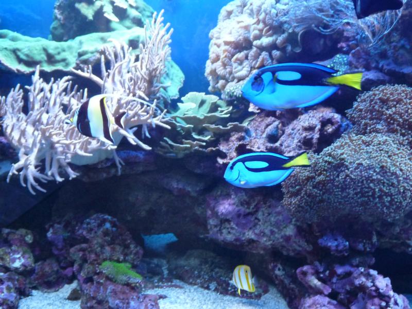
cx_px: 206
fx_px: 524
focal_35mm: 44
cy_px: 154
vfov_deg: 32.9
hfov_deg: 42.9
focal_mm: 5.5
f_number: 3
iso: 320
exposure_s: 1/30
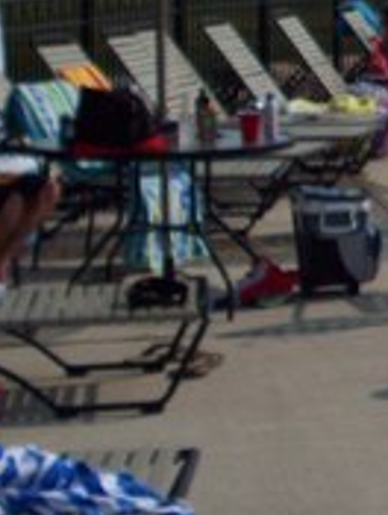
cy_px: 91
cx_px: 758
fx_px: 2010
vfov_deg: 14.5
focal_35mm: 135
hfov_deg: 10.2
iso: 80
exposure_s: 1/1060
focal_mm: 6.2
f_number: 5.6
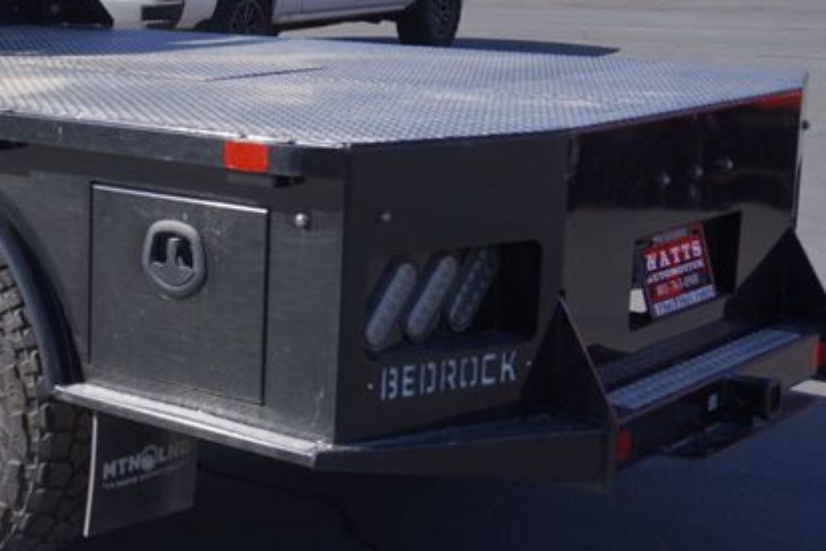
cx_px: -94
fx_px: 1796
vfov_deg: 17.4
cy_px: 184
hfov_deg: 24.1
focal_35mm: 78
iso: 100
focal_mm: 21
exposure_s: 1/640
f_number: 4.5
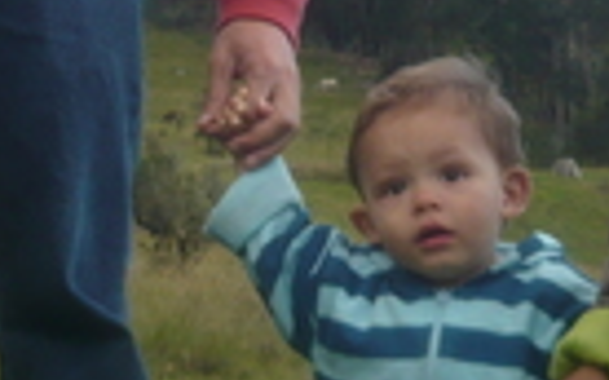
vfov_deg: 8.1
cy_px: 71
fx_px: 2687
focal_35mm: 162
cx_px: 291
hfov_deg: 12.9
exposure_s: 1/125
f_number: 2.8
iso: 100
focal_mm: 5.5
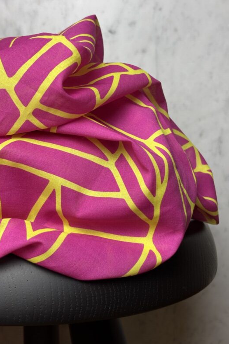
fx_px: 525
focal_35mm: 55
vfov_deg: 36.3
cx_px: 101
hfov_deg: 24.6
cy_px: 173
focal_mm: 5.96
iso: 32
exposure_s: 1/50
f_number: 1.6
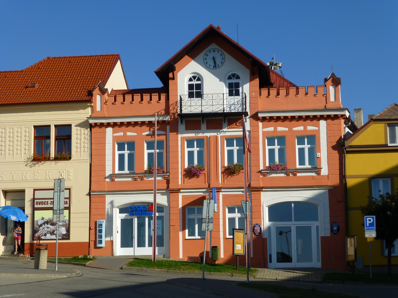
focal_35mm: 79
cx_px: 199
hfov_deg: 24.7
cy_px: 149
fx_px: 908
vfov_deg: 18.7
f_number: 5.1
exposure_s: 1/640
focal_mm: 14.2
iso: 100
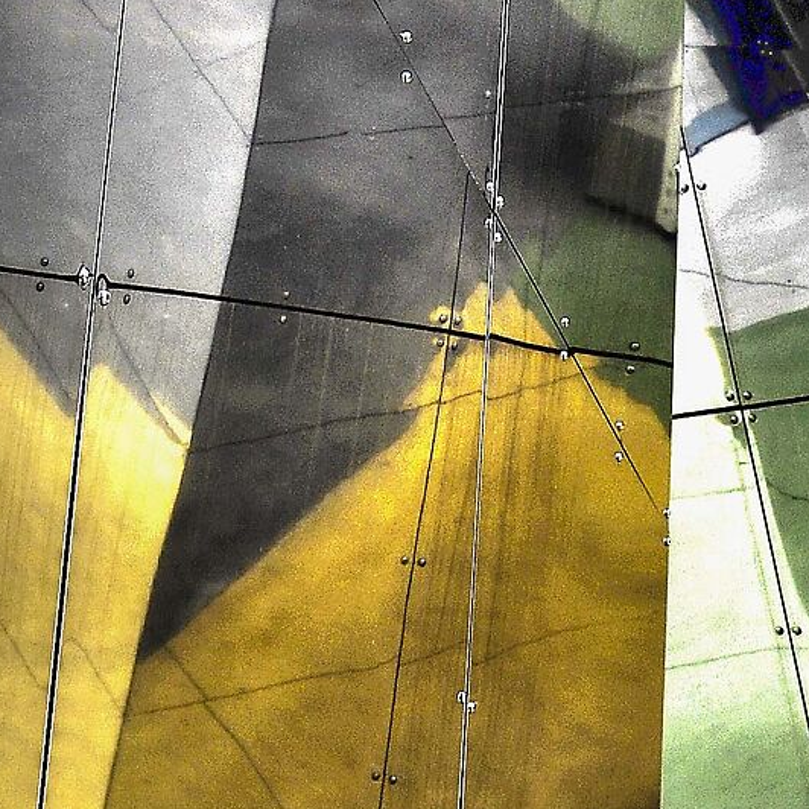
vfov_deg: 12.5
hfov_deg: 12.9
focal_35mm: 134
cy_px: -295
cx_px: 109
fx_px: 3543
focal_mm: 35
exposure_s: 1/320
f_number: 10
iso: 250
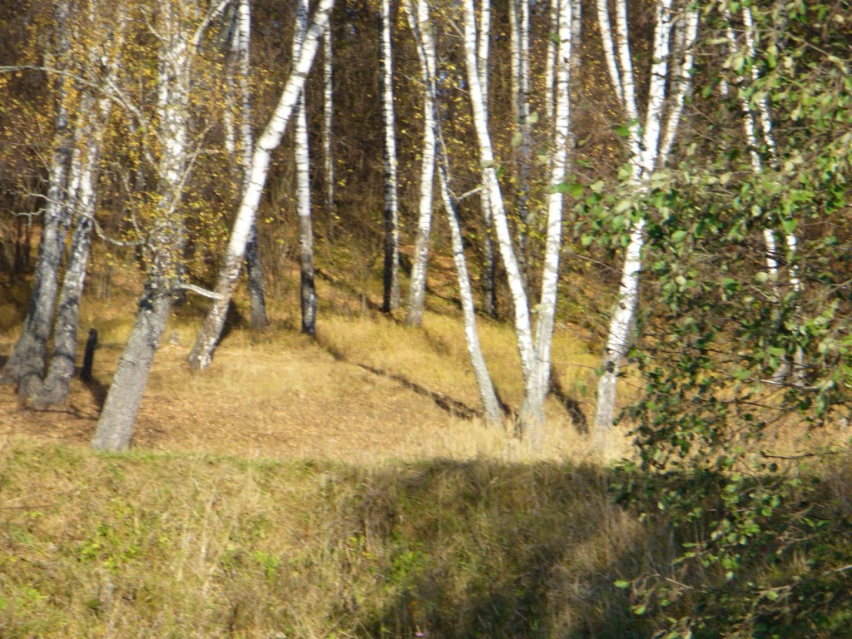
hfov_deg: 8.9
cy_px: 320
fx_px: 5464
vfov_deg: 6.7
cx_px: 426
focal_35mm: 222
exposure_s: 1/320
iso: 80
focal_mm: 36.6
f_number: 4.5
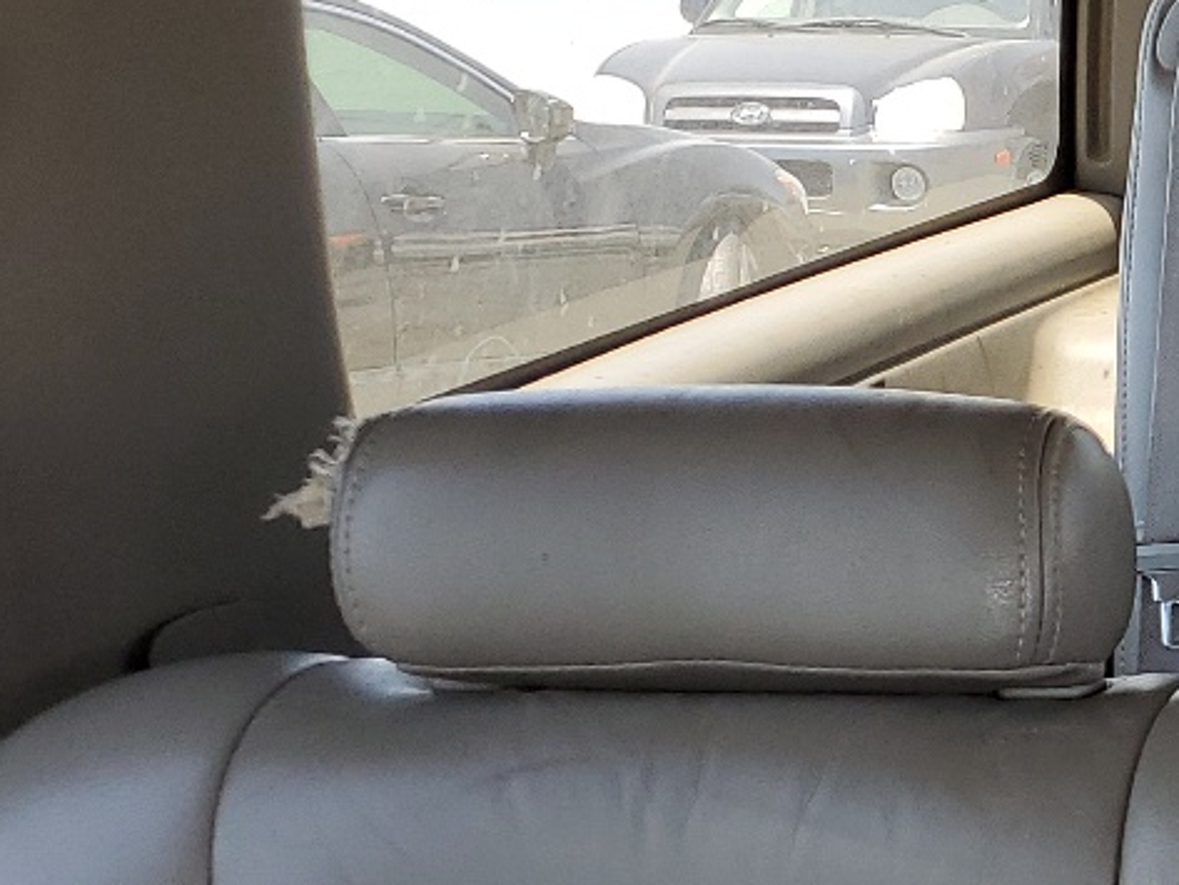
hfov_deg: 18.6
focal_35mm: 88
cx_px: 1962
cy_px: 1002
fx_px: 2998
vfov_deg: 16.2
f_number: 1.5
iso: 50
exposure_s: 1/125
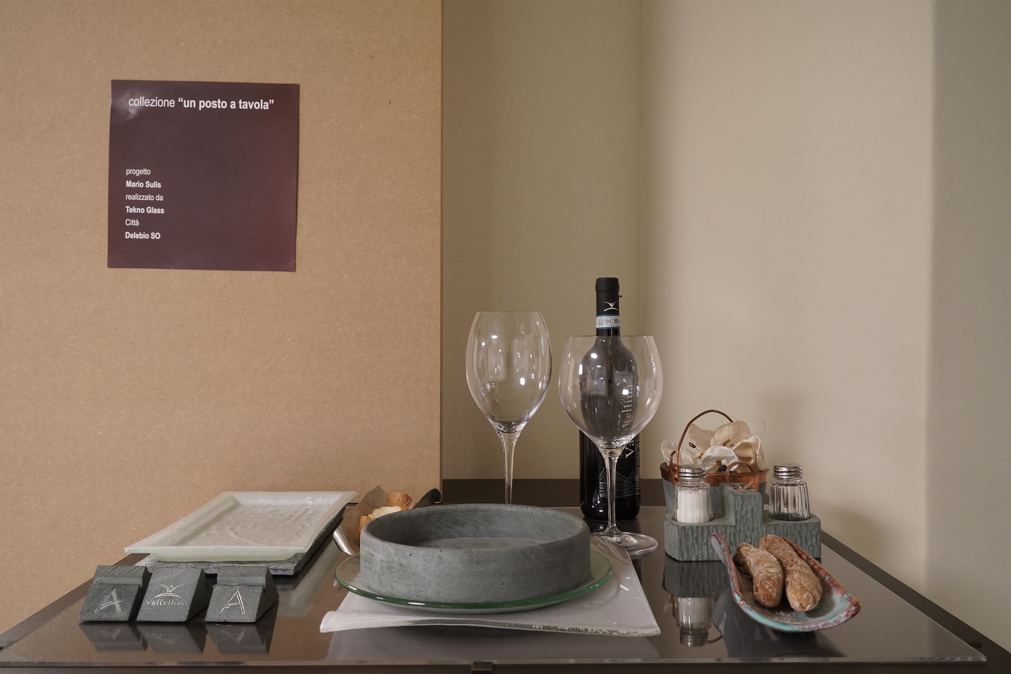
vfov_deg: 40.0
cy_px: 337
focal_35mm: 33
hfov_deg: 57.2
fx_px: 927
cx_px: 506
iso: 800
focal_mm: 33
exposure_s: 1/3
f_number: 10
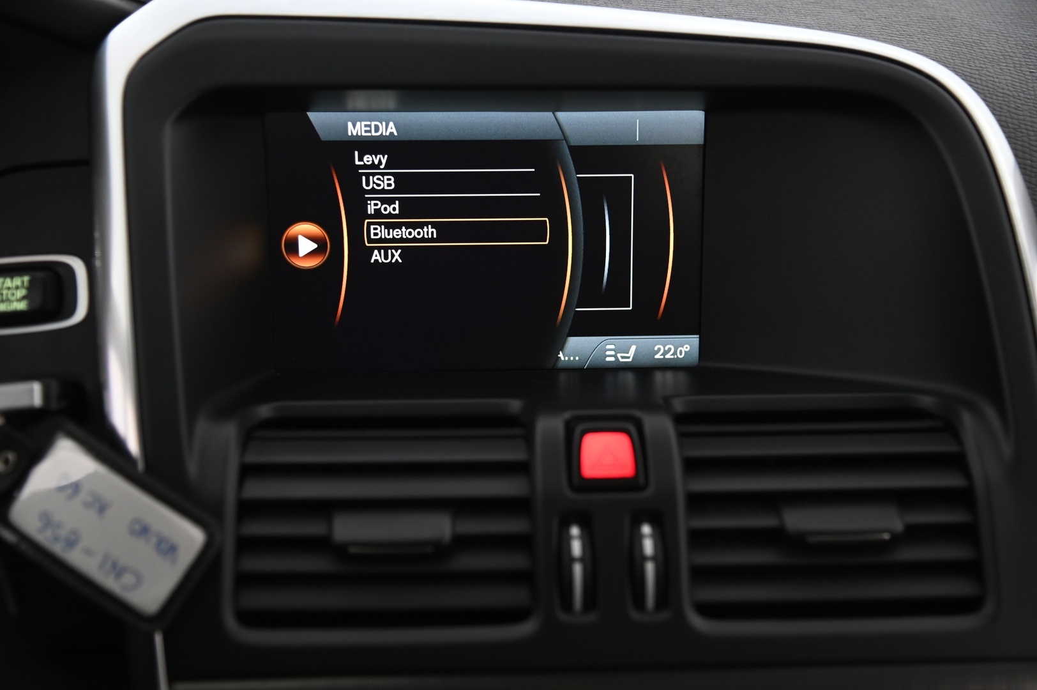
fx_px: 1439
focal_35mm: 50
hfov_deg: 39.6
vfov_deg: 26.9
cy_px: 345
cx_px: 518
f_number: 4
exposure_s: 1/25
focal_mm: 50
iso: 2000
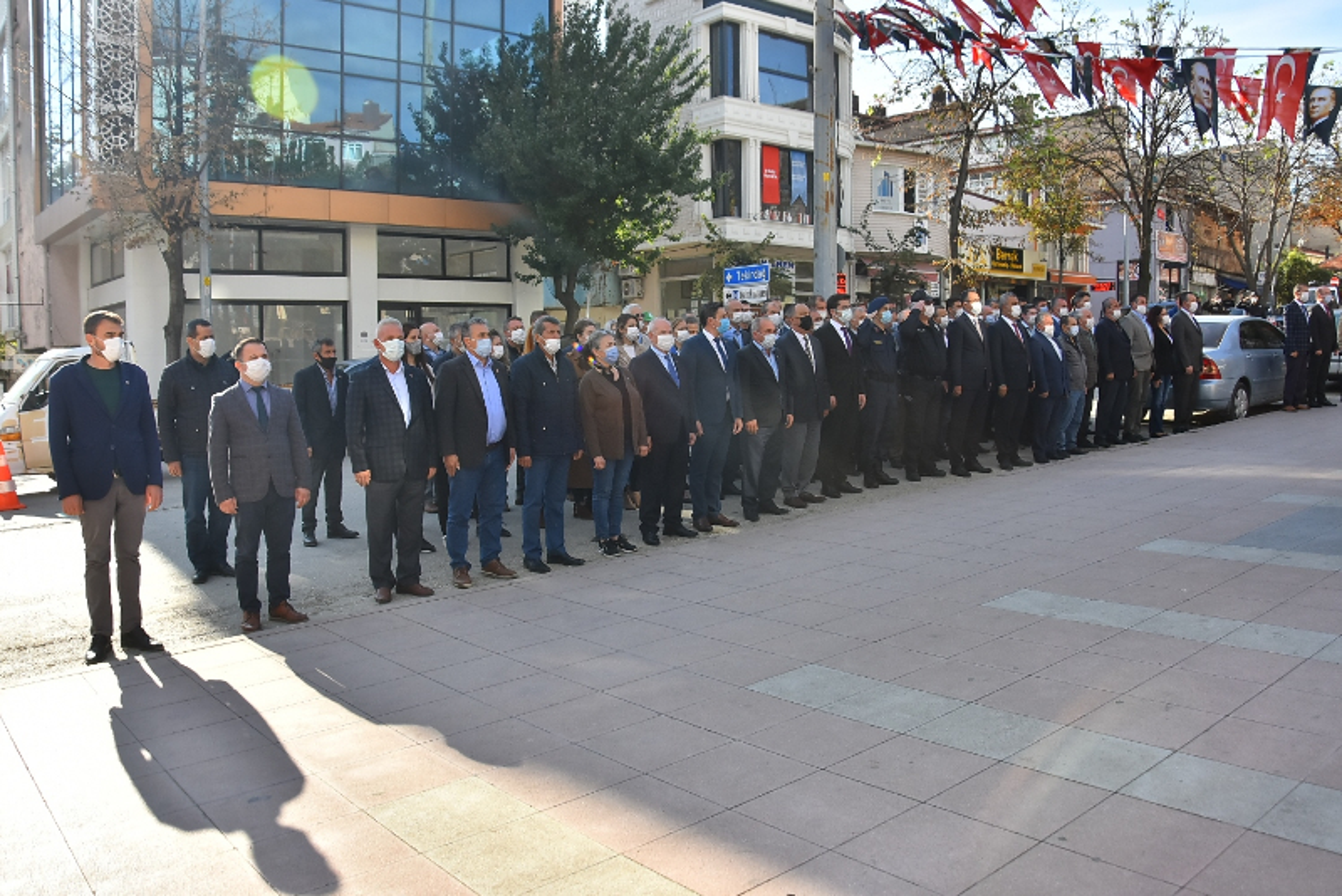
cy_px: 448
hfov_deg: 37.8
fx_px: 1958
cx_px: 671
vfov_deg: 25.8
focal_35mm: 52
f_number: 7.1
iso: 500
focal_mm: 35
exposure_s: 1/1600
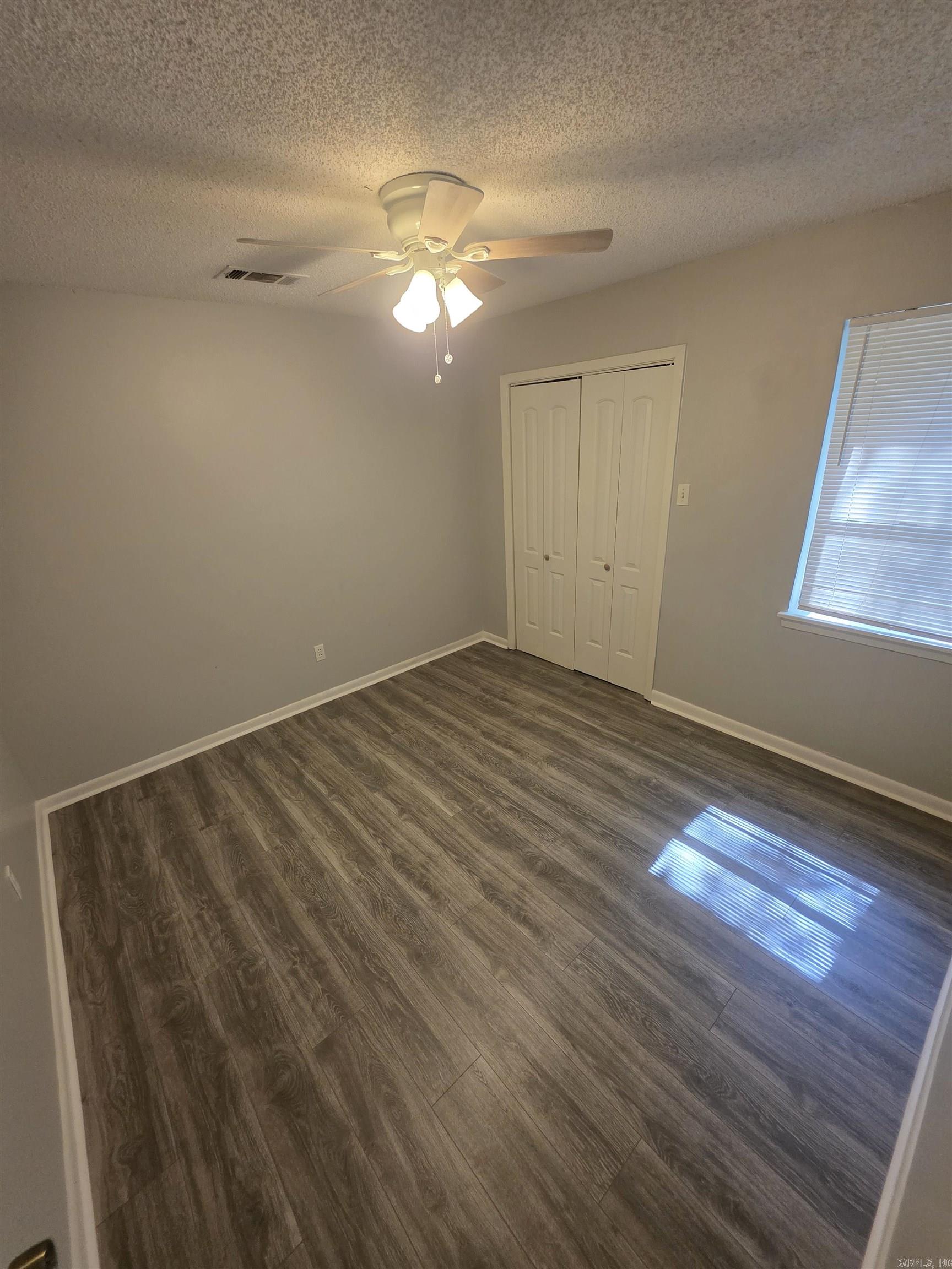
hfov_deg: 89.9
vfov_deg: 106.2
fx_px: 477
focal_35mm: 13
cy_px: 634
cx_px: 476
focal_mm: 2.2
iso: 500
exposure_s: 1/240
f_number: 1.9
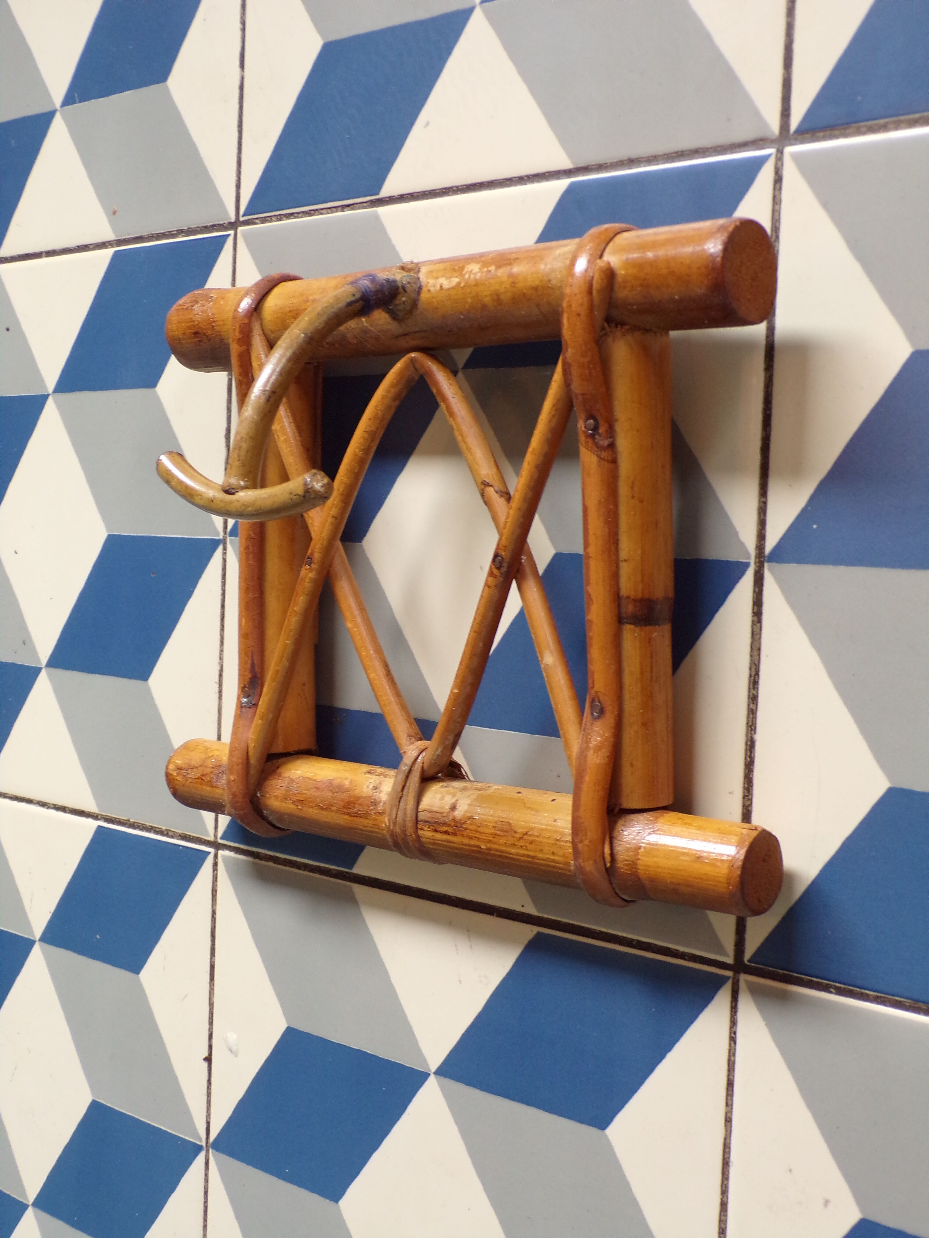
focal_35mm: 42
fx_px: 1503
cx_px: 464
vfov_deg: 44.8
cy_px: 619
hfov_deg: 34.3
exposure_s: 1/30
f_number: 3.4
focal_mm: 7.6
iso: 200
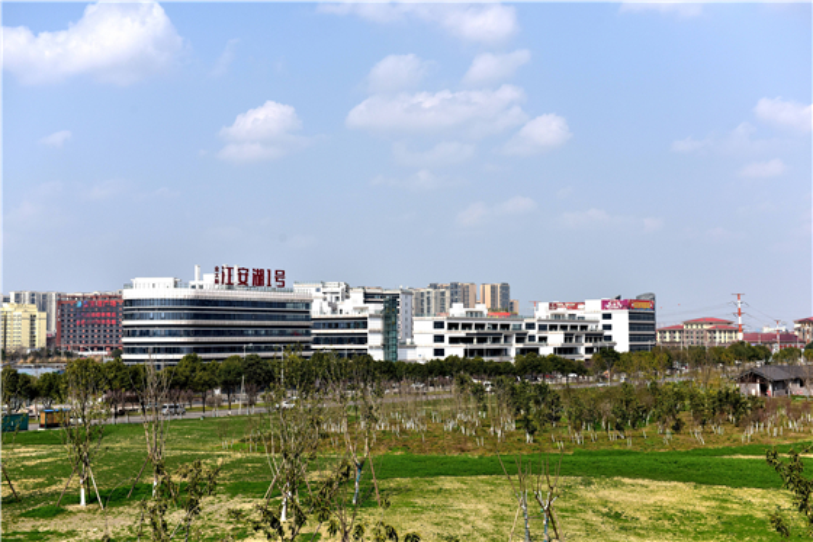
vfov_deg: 24.6
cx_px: 406
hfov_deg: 36.3
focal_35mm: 55
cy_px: 271
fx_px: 1242
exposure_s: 1/2500
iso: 320
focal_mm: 55
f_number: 6.3
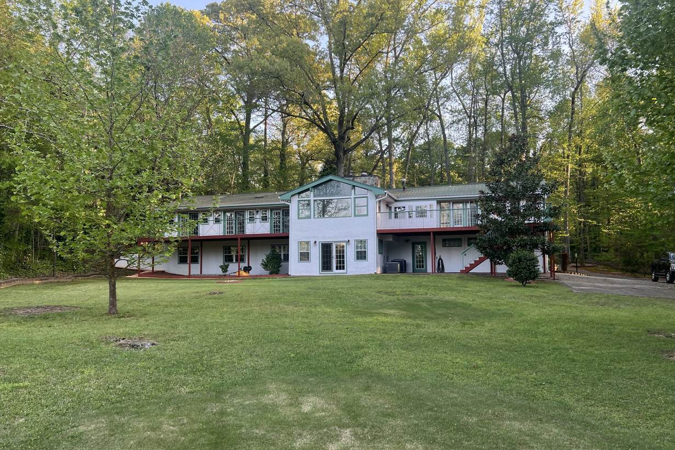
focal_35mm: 28
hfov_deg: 65.5
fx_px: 525
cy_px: 237
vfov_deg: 46.4
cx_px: 342
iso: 40
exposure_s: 1/190
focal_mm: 5.7
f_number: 1.5
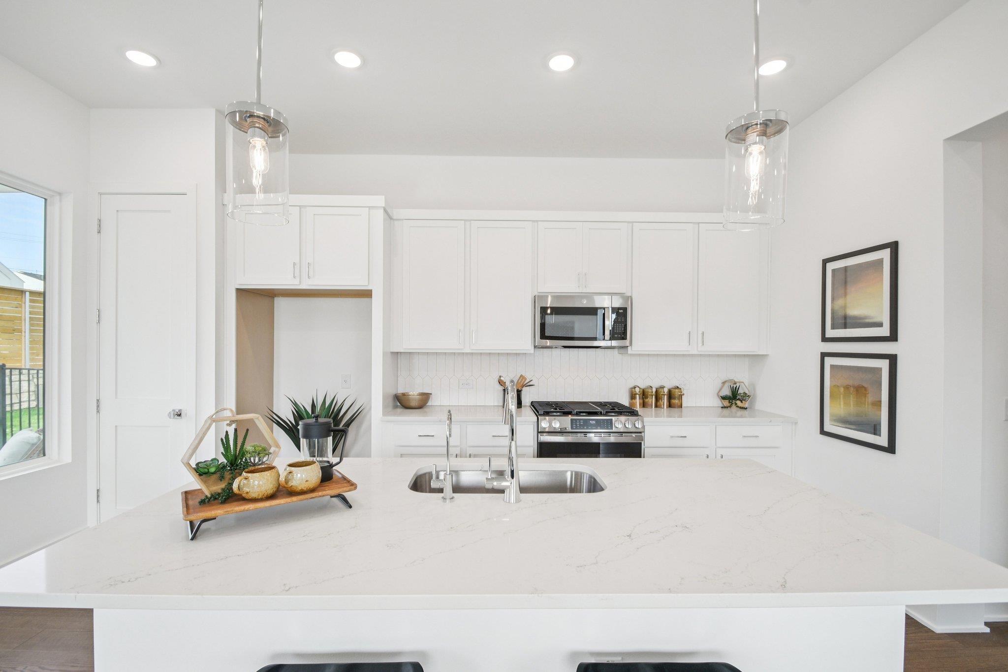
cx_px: 504
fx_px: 420
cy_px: 336
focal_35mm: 15
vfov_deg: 77.3
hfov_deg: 100.4
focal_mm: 10
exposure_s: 1/60
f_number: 8
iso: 400
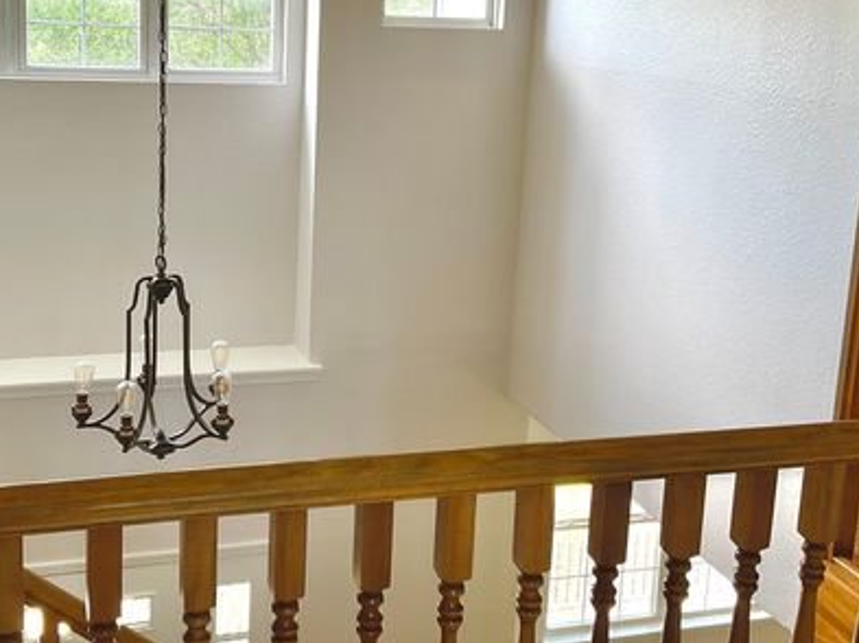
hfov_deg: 39.6
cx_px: 356
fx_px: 1190
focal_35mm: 48
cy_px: 235
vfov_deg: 30.1
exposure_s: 1/120
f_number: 1.8
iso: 64
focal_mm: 3
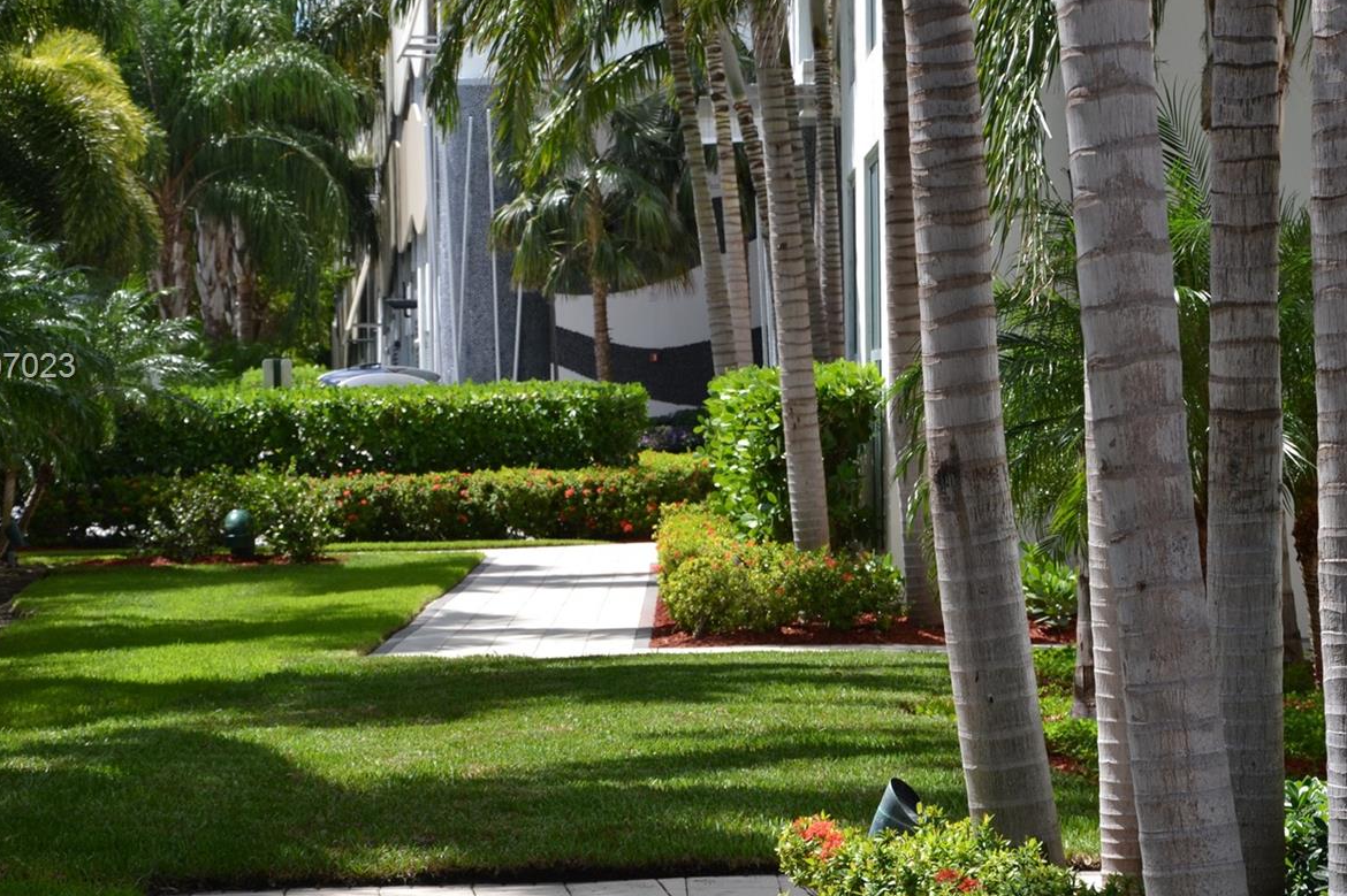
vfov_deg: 11.5
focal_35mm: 119
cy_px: 368
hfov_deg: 17.2
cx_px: 822
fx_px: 4450
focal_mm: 58
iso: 100
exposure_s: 1/200
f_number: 7.1
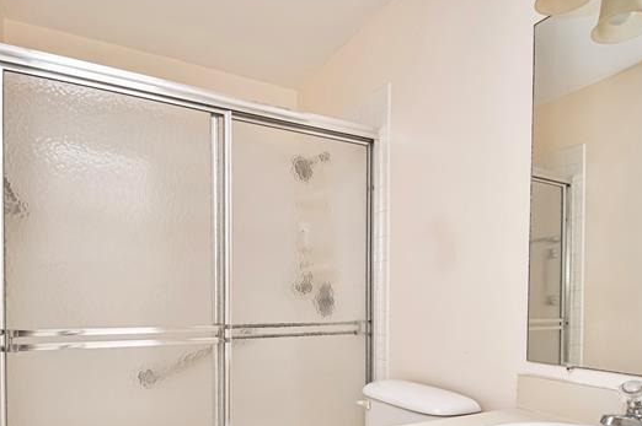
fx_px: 410
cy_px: 313
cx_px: 304
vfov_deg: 52.9
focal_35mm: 23
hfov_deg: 76.1
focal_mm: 10
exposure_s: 1/20
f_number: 4.5
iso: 3200
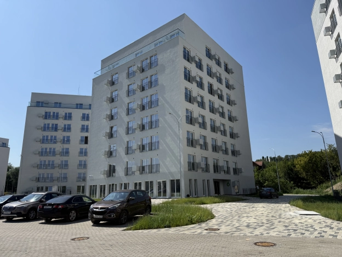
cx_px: 171
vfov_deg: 56.8
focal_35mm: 24
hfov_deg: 71.6
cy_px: 128
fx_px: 237
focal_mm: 6.76
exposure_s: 1/6711
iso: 80
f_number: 1.78
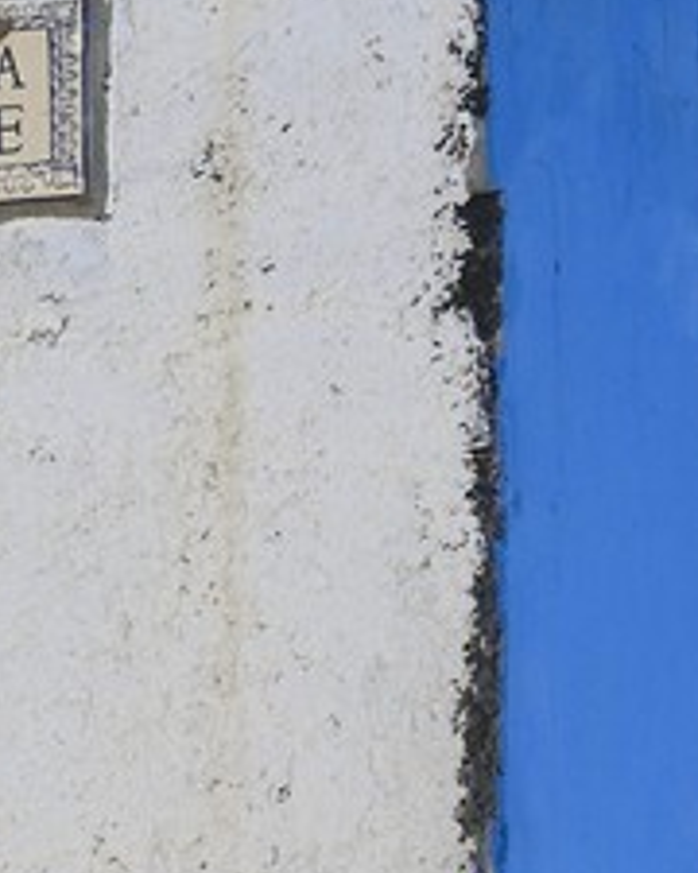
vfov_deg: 6.6
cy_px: 1044
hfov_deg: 4.7
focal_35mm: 293
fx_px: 7566
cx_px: -2346
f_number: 11
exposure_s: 1/160
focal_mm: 44
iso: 200
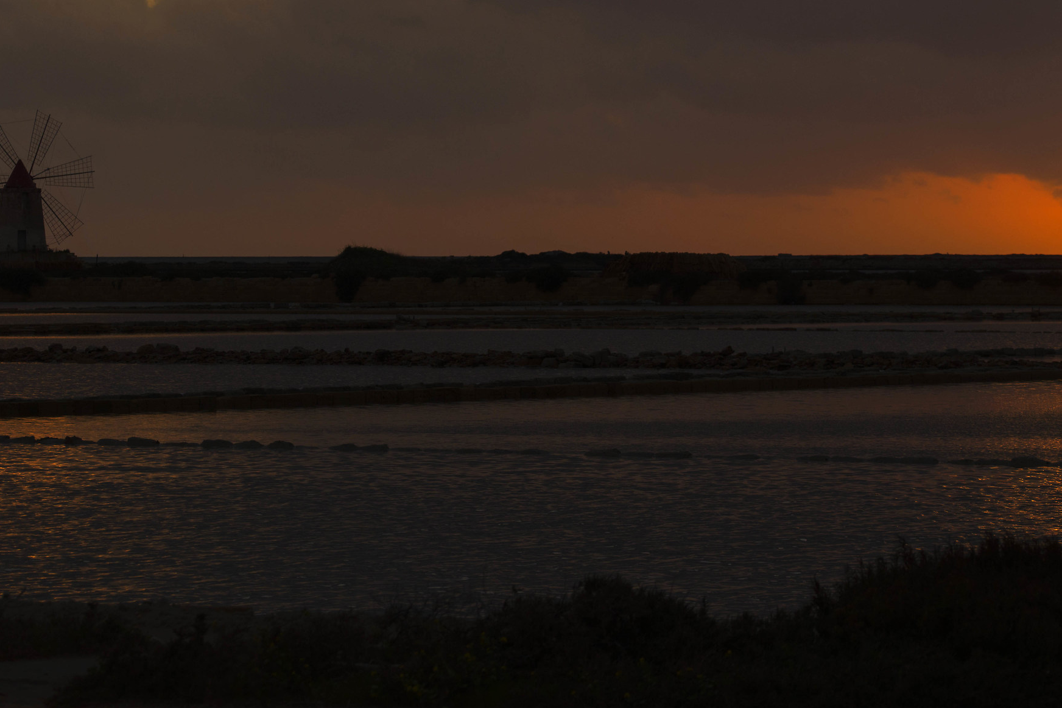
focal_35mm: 217
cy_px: 278
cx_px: 495
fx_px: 6392
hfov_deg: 9.5
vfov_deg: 6.3
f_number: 10
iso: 200
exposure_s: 1/200
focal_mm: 105
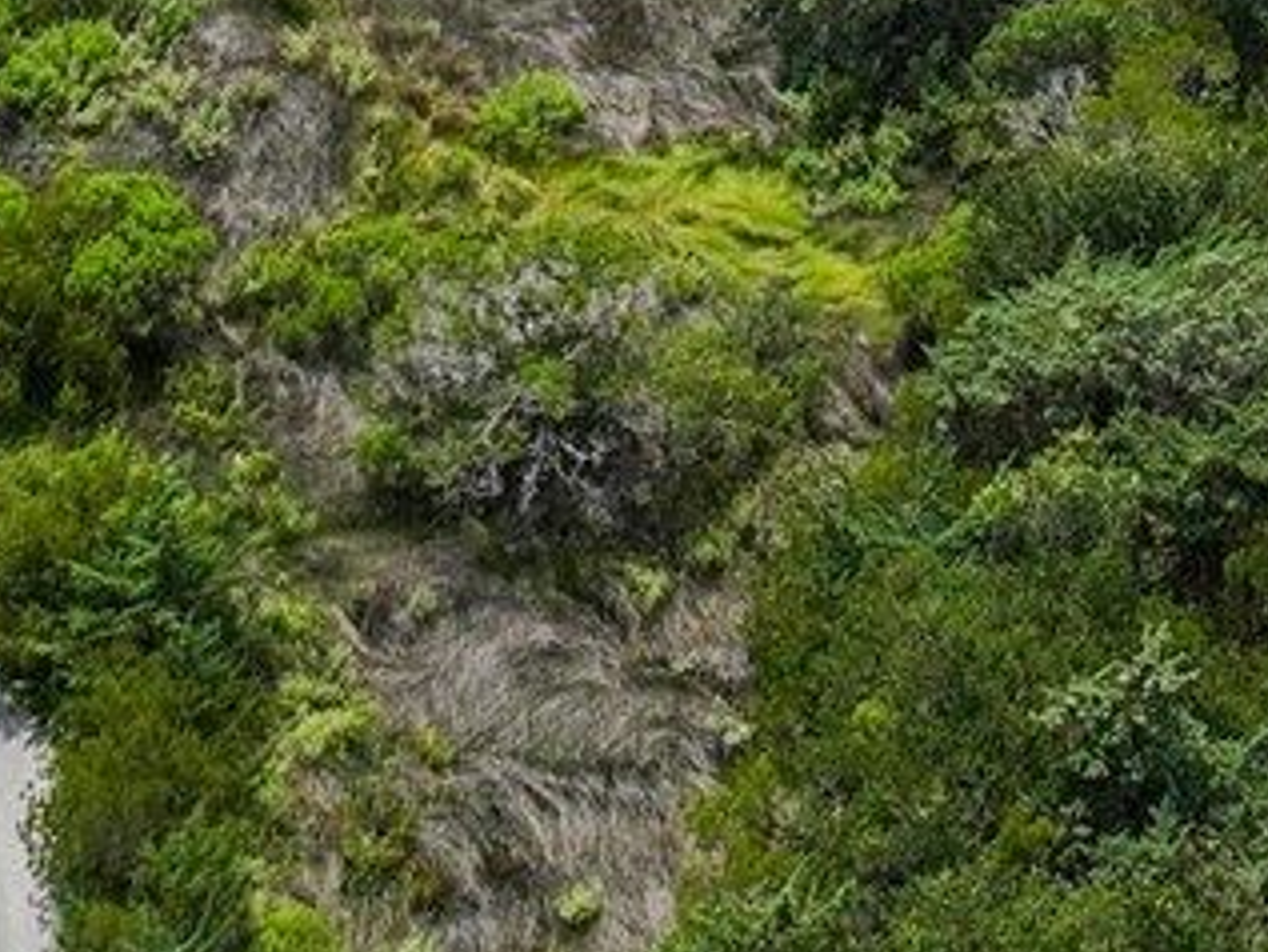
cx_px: 1096
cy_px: -1904
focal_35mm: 155
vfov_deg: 8.2
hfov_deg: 12.7
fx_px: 5680
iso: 110
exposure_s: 1/3200
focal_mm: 12.29
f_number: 2.8
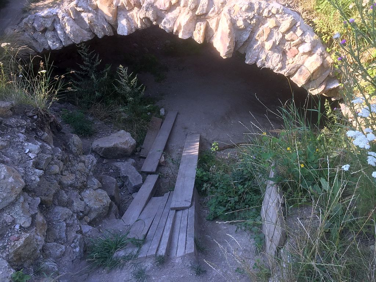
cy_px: 141
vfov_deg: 48.2
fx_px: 315
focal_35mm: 29
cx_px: 188
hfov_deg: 61.7
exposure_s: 1/260
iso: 32
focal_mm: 4.15
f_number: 2.2
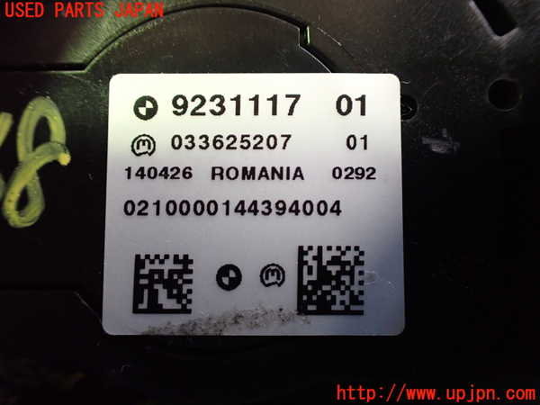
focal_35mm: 30
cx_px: 270
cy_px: 202
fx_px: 468
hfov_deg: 60.0
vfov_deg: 46.8
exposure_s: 1/80
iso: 800
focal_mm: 5.4
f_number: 2.3
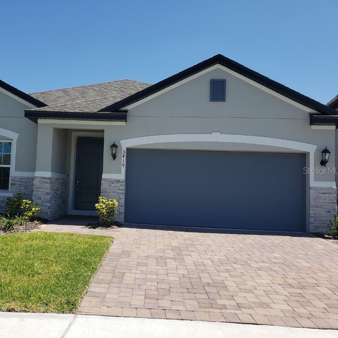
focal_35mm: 31
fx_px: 342
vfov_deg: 52.5
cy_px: 170
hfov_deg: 51.7
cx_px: 117
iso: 50
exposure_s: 1/1454
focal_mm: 4.3
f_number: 2.4
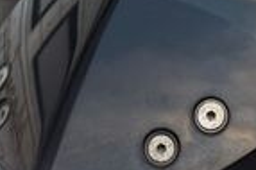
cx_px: 129
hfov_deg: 18.3
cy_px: 404
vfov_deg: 10.5
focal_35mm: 112
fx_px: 796
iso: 64
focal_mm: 6.76
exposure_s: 1/121
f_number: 1.78
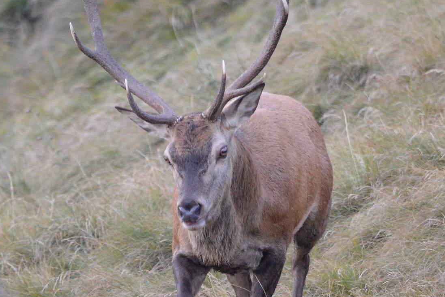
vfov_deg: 1.1
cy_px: 178
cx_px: 256
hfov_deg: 1.7
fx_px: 14873
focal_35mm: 1203
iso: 6400
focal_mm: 550
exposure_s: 1/400
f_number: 8
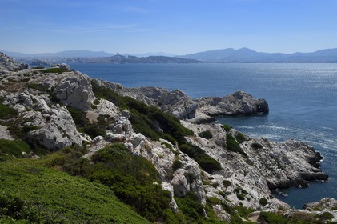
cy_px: 112
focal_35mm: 34
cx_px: 168
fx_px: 318
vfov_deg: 38.8
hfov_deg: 55.8
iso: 200
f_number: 14
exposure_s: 1/320
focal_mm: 34
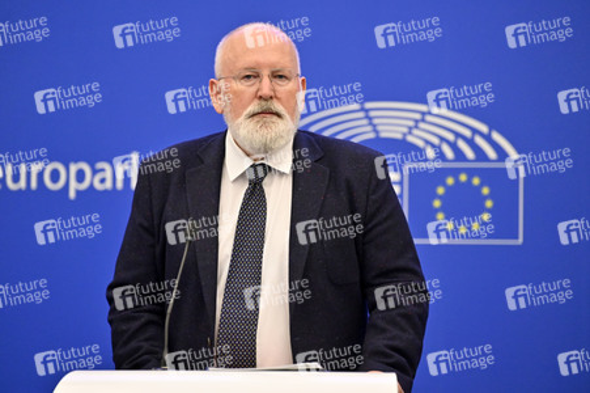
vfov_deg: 9.4
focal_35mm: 145
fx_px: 2375
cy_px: 196
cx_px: 295
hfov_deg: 14.2
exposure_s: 1/1000
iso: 5000
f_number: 2.8
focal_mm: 145
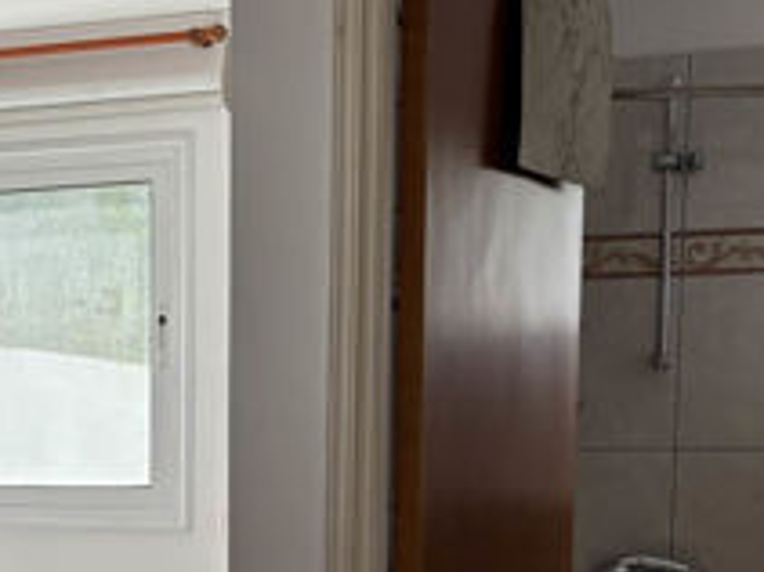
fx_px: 1919
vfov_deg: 16.6
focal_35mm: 87
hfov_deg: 20.5
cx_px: -230
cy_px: 576
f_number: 1.6
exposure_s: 1/320
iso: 50
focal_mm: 5.96
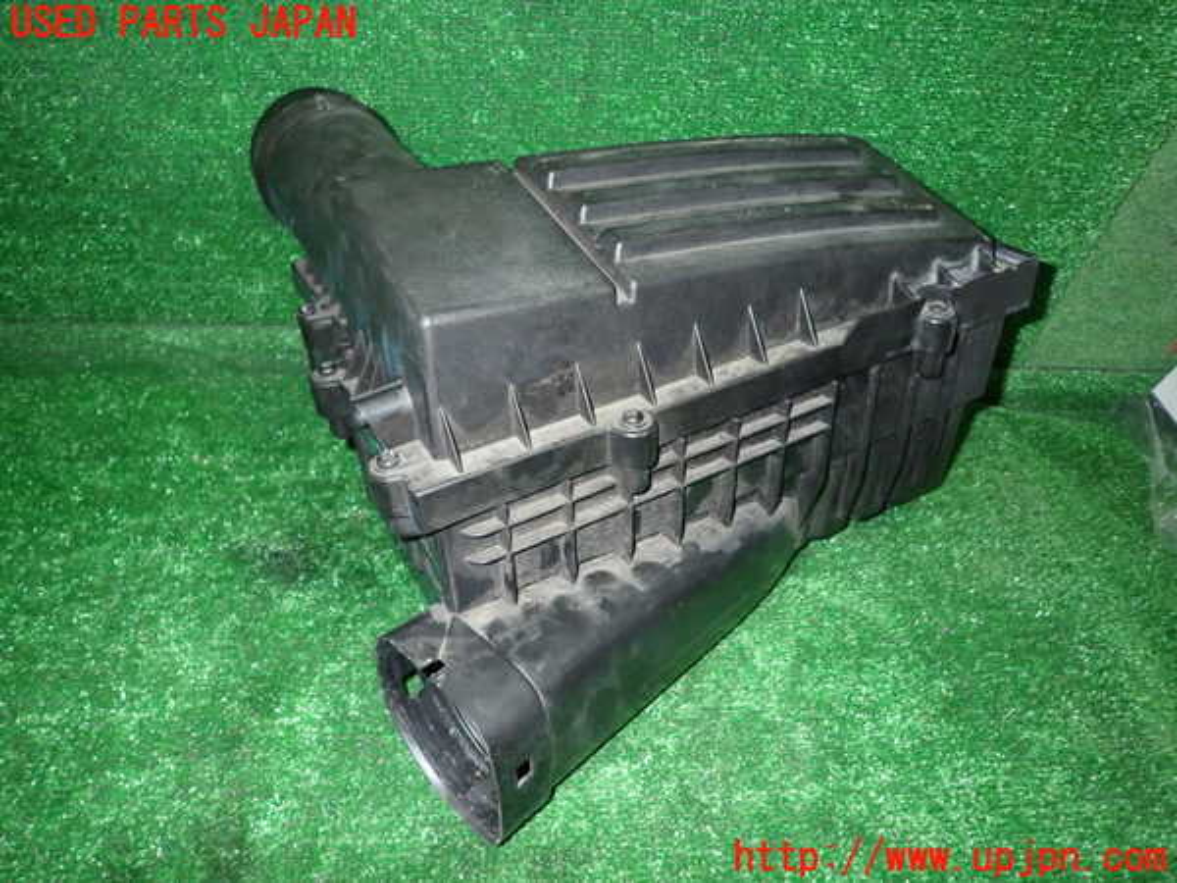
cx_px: 588
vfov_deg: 54.9
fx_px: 850
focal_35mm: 25
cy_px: 442
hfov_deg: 69.4
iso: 800
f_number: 5.6
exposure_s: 1/30
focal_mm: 4.5
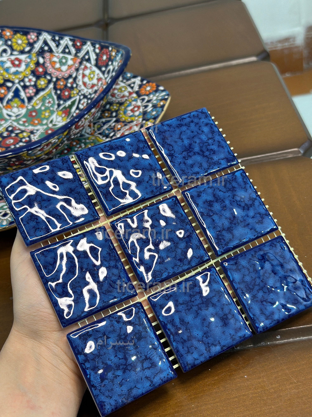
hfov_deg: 30.3
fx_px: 577
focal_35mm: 48
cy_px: 208
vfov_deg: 39.7
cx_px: 156
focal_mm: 6.86
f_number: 1.78
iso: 125
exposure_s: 1/50
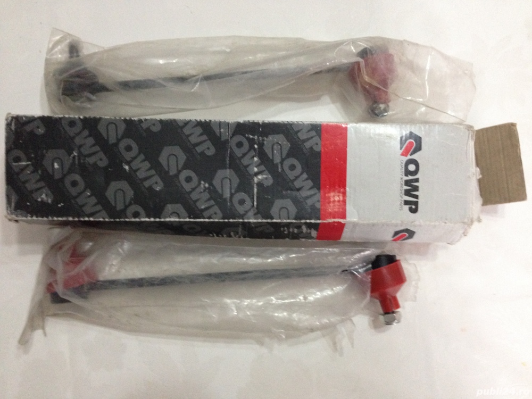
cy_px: 200
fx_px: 507
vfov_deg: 42.9
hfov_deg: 55.4
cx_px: 266
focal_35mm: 33
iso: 320
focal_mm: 4.12
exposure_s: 1/20
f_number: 2.4
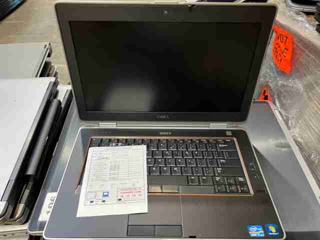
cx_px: 160
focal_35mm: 26
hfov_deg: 67.3
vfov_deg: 53.1
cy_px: 120
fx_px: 240
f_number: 1.5
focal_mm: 5.7
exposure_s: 1/60
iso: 125
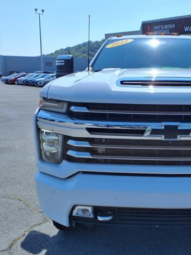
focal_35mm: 38
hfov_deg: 36.3
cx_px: 156
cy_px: 133
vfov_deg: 49.0
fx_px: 280
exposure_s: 1/3333
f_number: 1.9
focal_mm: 3.58
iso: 40
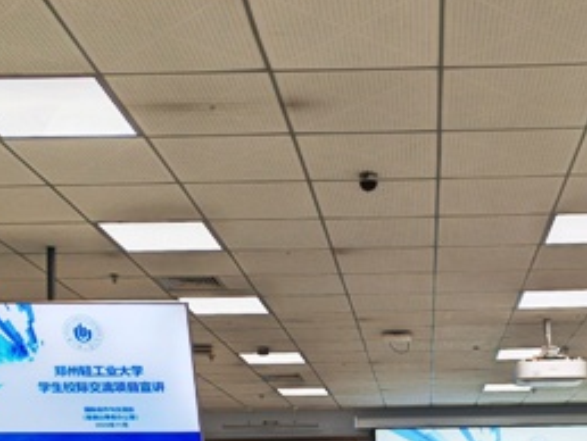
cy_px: 439
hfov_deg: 29.8
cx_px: 431
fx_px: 1086
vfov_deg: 22.1
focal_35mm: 64
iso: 64
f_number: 1.9
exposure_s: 1/95
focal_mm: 5.52
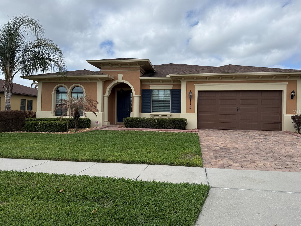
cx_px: 155
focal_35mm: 25
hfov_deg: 69.4
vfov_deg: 54.9
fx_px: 217
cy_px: 111
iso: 80
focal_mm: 6.76
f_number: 1.78
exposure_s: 1/5714
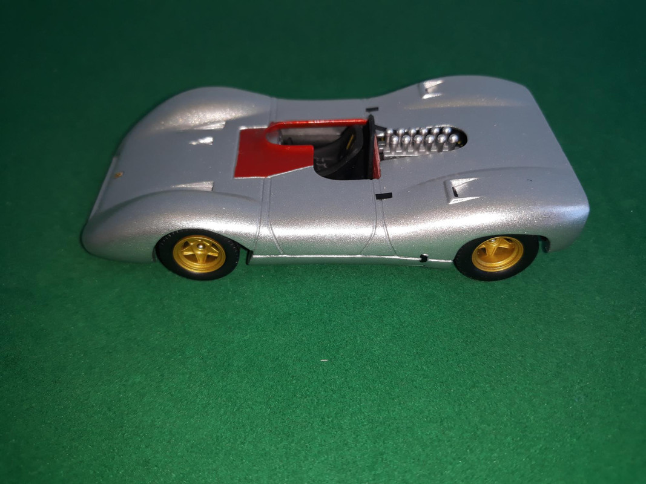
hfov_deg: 65.3
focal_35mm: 27
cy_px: 242
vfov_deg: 51.3
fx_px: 504
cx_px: 323
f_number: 1.7
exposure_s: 1/482
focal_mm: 3.71
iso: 40
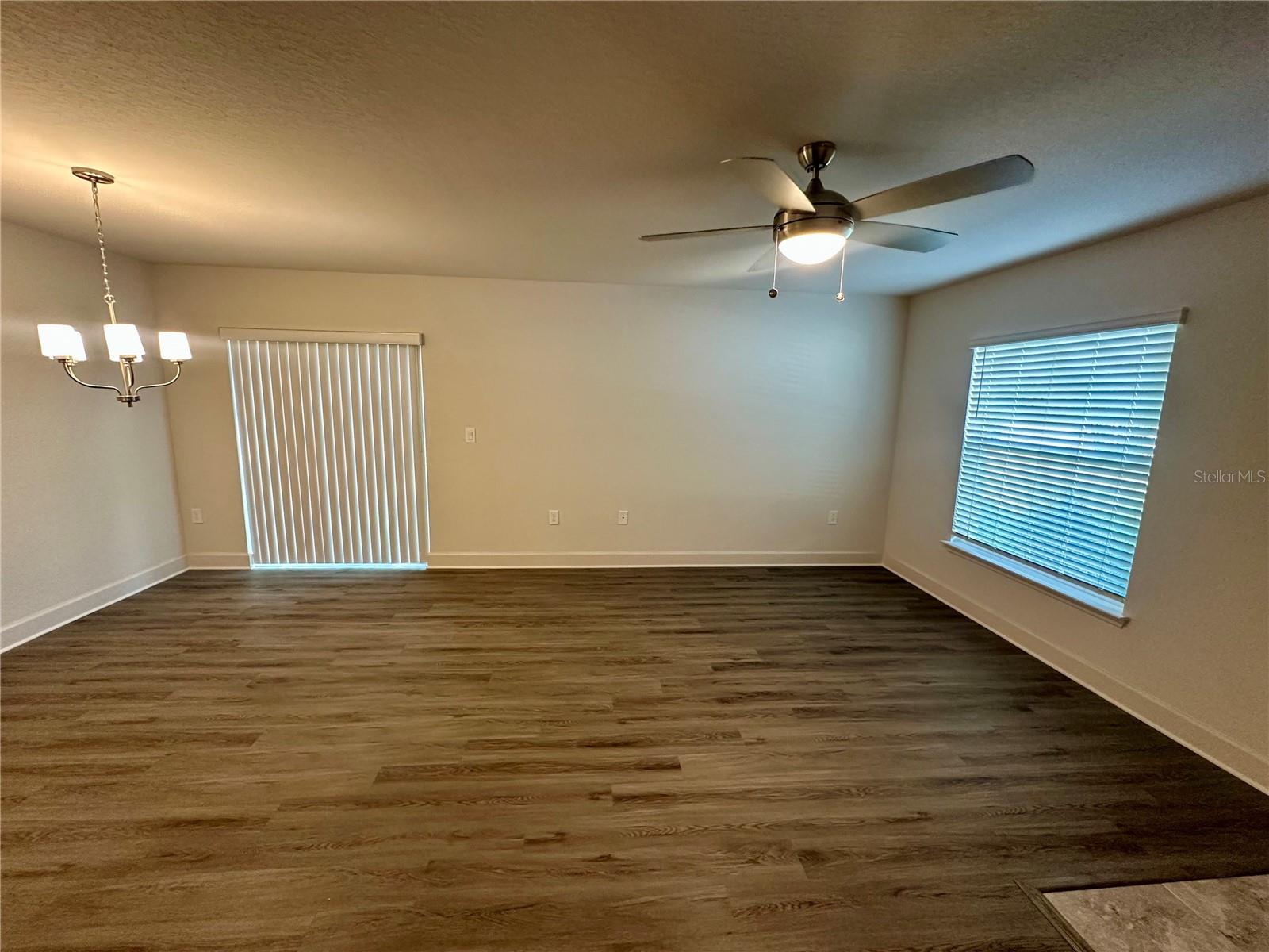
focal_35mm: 14
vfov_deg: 85.7
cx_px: 634
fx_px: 513
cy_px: 476
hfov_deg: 102.1
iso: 320
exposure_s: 1/120
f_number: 2.2
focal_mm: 2.22
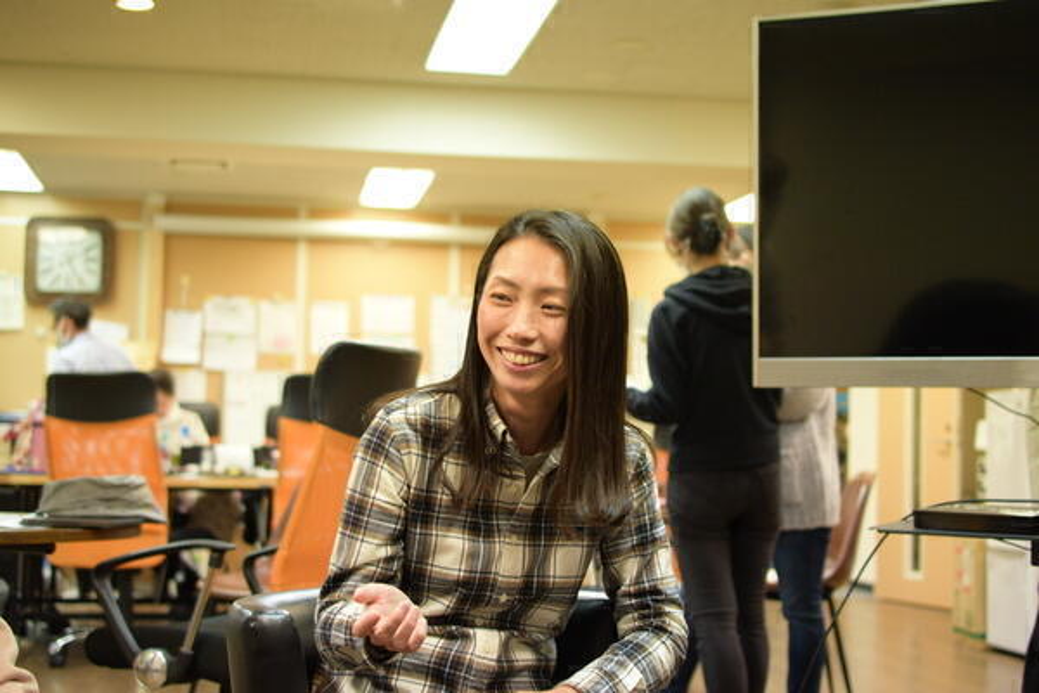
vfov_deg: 22.6
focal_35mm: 60
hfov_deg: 33.4
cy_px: 346
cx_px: 520
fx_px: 1732
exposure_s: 1/160
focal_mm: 40
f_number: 2.8
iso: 1600
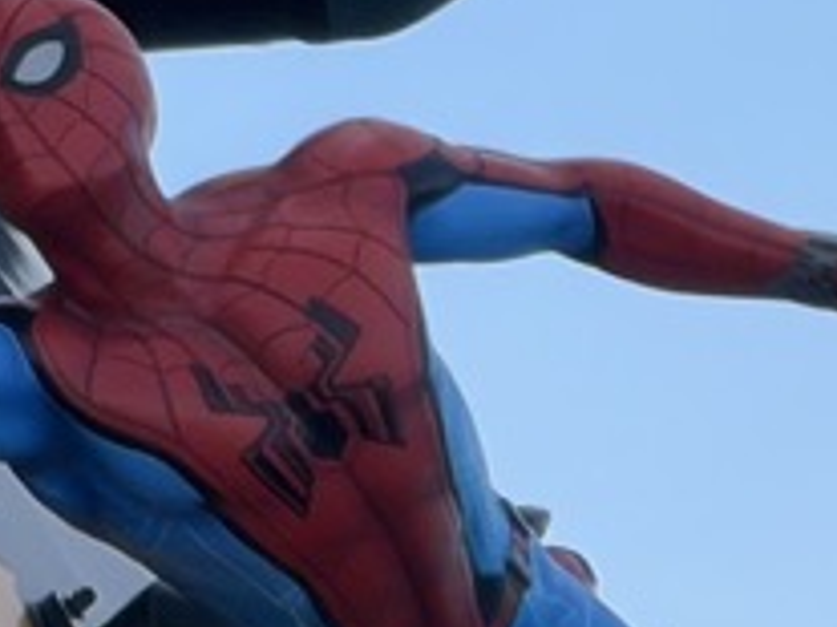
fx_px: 37408
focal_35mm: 1548
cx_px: -162
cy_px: 587
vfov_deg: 1.0
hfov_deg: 1.3
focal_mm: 16.89
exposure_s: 1/688
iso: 20
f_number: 2.8
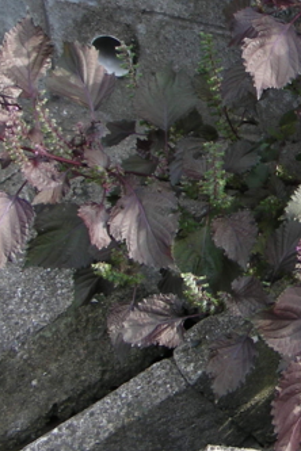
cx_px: 396
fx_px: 1191
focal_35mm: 95
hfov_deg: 13.8
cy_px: 116
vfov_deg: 21.3
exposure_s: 1/89.2
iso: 50
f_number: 3.5
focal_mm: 6.3
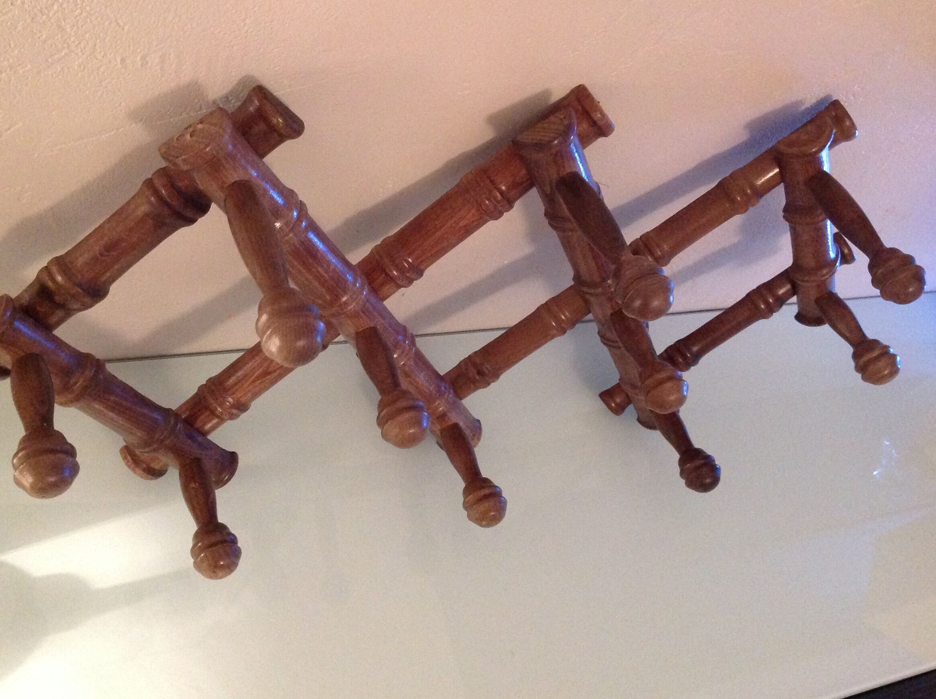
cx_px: 425
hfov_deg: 47.9
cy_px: 342
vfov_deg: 36.7
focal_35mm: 39
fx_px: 1053
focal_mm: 4.28
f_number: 2.4
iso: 500
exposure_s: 1/17
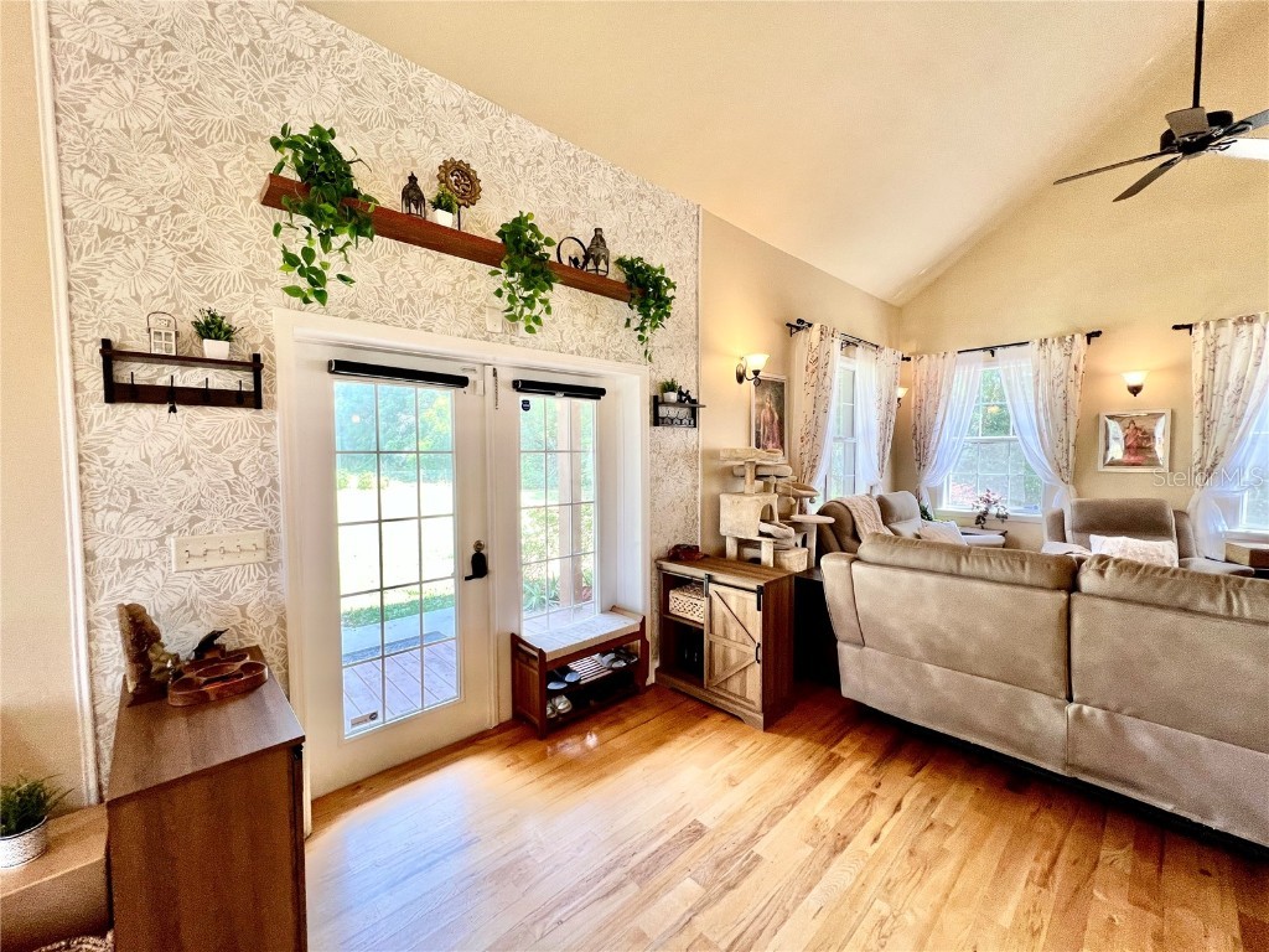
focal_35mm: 13
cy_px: 476
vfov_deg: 89.9
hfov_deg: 106.2
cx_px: 634
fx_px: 477
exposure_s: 1/120
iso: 80
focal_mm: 1.57
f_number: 1.8
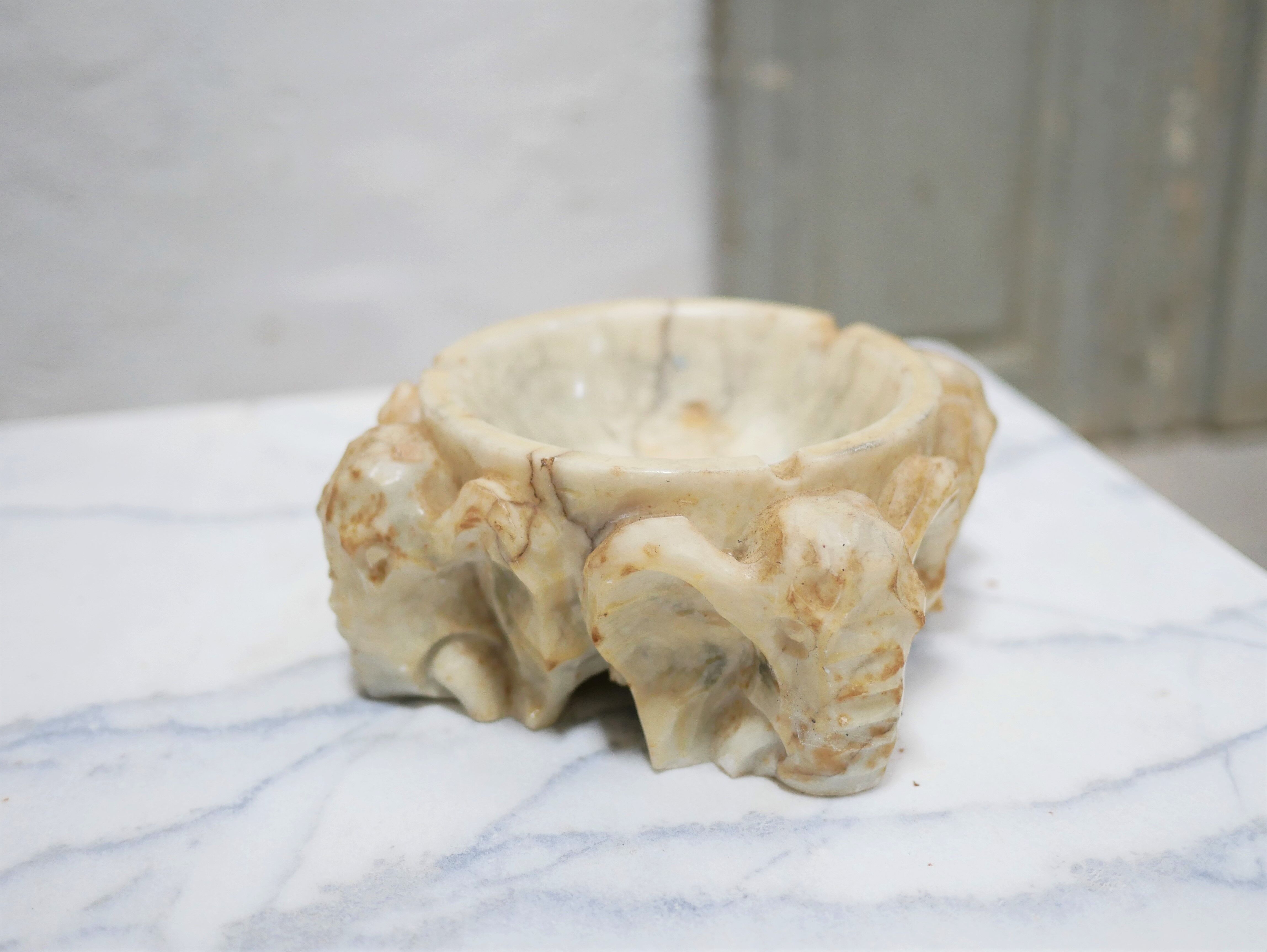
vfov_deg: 36.0
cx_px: 634
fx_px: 1465
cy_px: 476
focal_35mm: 40
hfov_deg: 46.8
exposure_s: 1/60
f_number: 1.7
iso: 800
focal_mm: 20
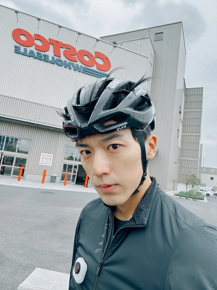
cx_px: 108
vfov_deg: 73.9
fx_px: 192
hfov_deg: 58.9
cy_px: 145
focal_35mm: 23
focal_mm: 2.69
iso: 25
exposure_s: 1/336
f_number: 1.9
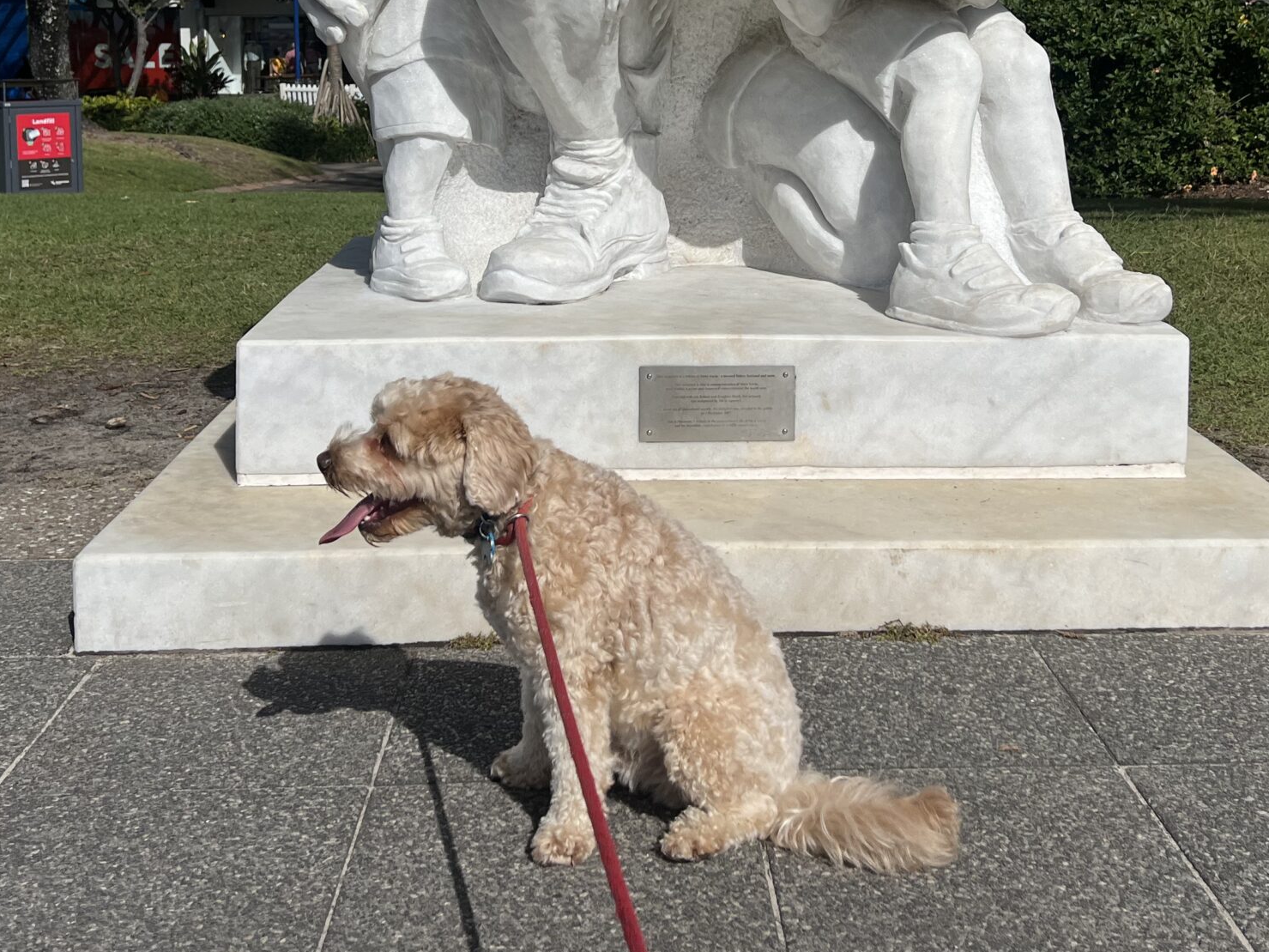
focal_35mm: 45
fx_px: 1650
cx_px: 656
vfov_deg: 31.2
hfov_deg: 42.1
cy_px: 161
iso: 50
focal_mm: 5.7
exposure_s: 1/12658
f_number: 1.5
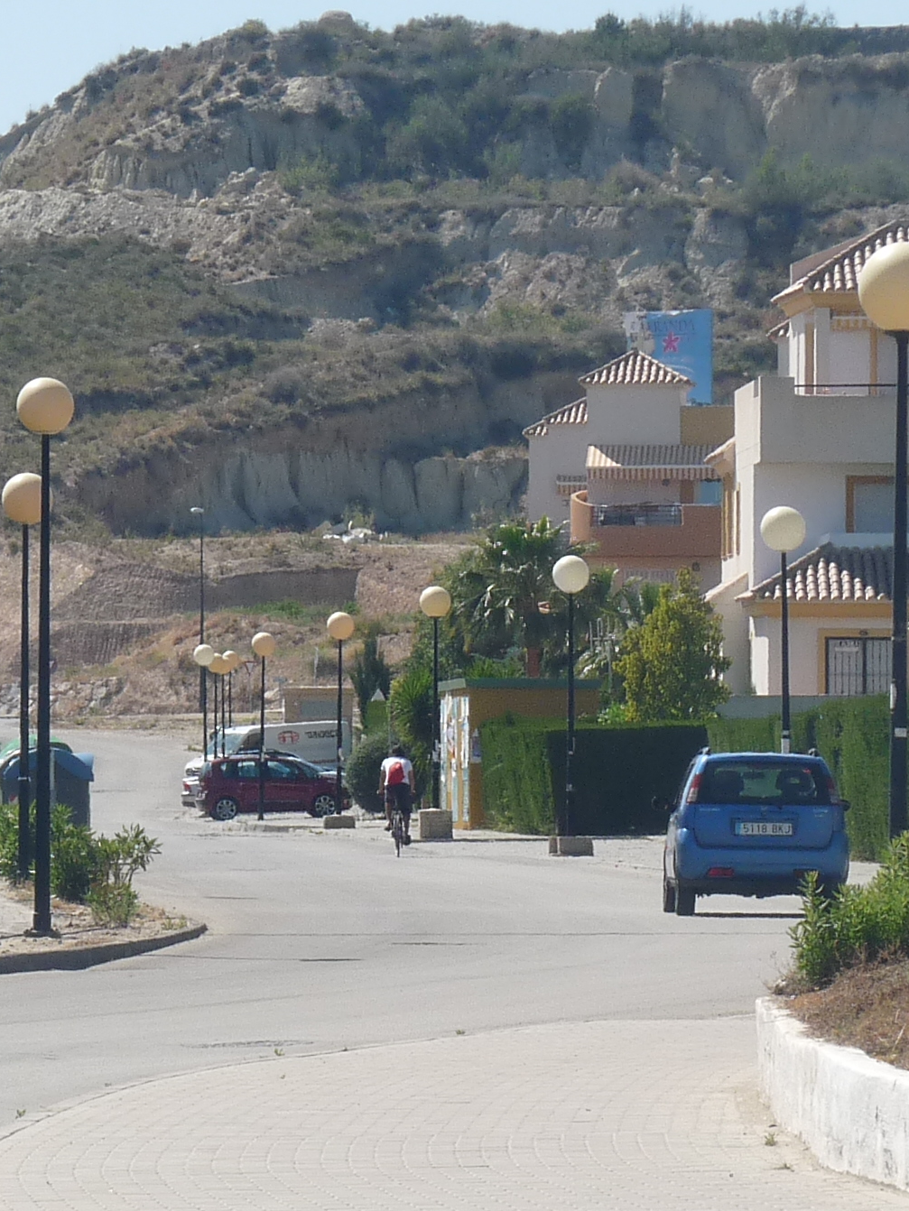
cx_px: 434
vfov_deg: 7.5
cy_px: 657
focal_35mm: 264
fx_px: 9240
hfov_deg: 5.6
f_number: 5.6
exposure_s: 1/500
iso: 100
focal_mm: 17.4
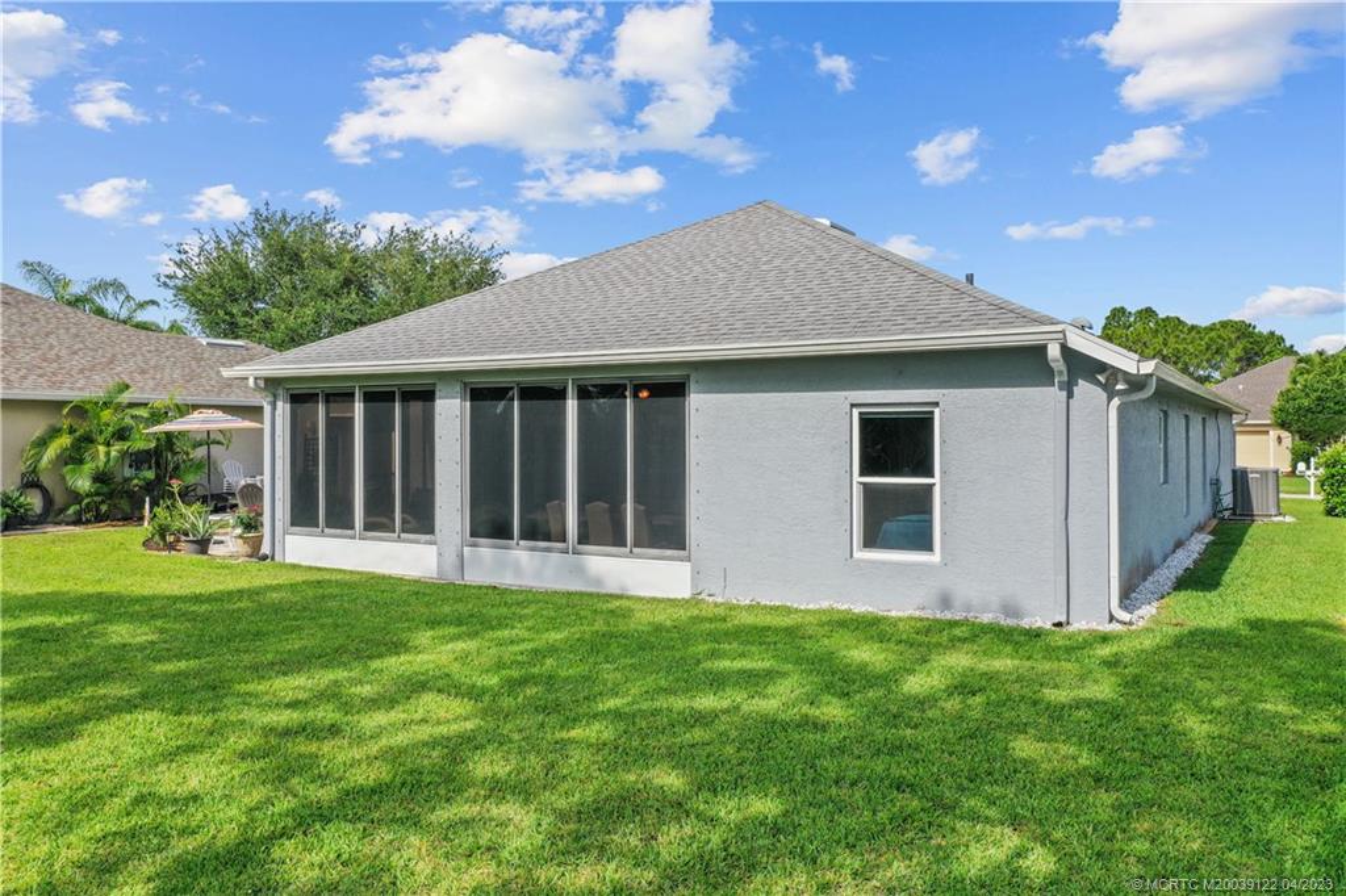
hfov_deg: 65.5
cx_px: 673
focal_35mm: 28
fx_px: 1046
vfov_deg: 46.4
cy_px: 448
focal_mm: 10.26
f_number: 5.6
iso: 100
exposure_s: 1/500
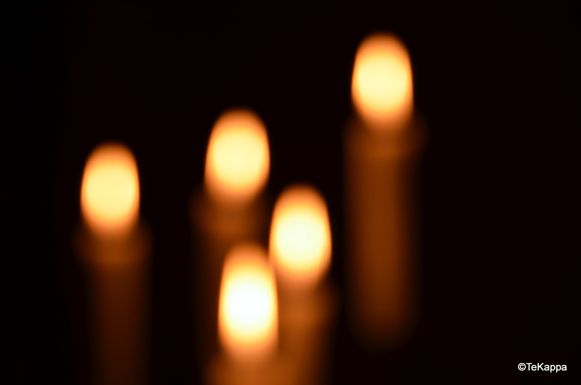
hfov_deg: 24.7
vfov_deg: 16.5
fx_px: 1329
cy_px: 192
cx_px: 290
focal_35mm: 82
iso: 100
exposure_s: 1/20
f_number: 5.6
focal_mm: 55
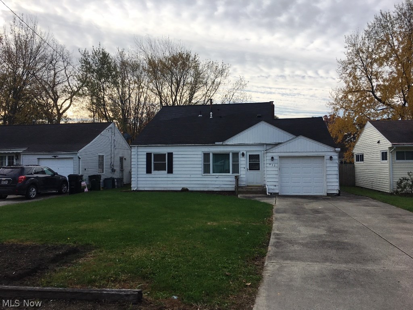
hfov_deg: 61.7
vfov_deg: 48.2
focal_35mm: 29
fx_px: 346
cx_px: 206
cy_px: 155
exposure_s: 1/1326
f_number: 2.2
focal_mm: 4.15
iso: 25
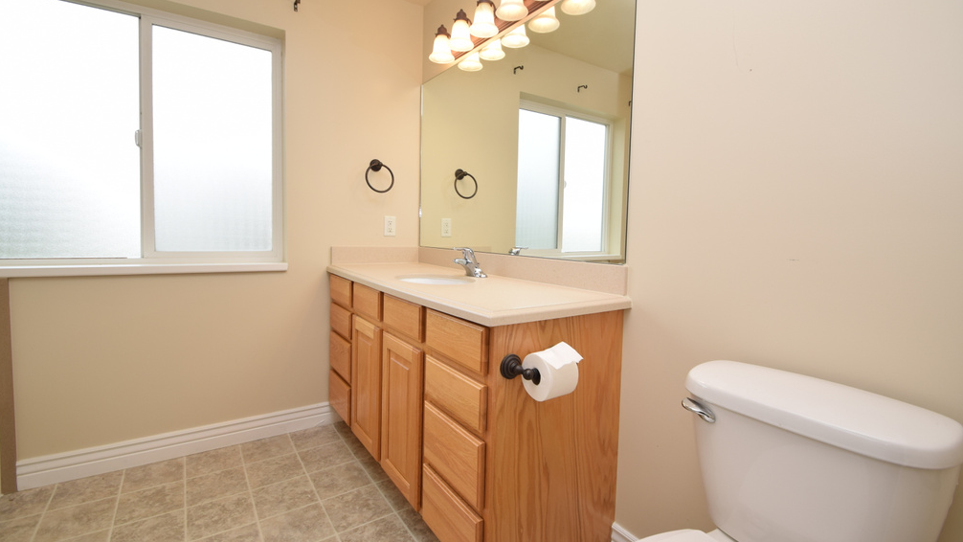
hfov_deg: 99.4
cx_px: 486
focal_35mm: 16
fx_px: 409
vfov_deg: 66.9
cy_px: 241
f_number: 5.6
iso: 320
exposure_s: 1/125
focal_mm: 10
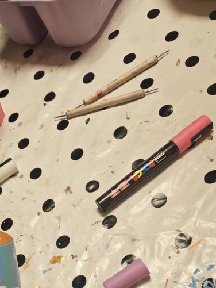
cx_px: 61
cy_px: 287
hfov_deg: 30.5
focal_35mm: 47
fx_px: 391
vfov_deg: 36.4
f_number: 1.8
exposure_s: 1/100
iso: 160
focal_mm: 5.4
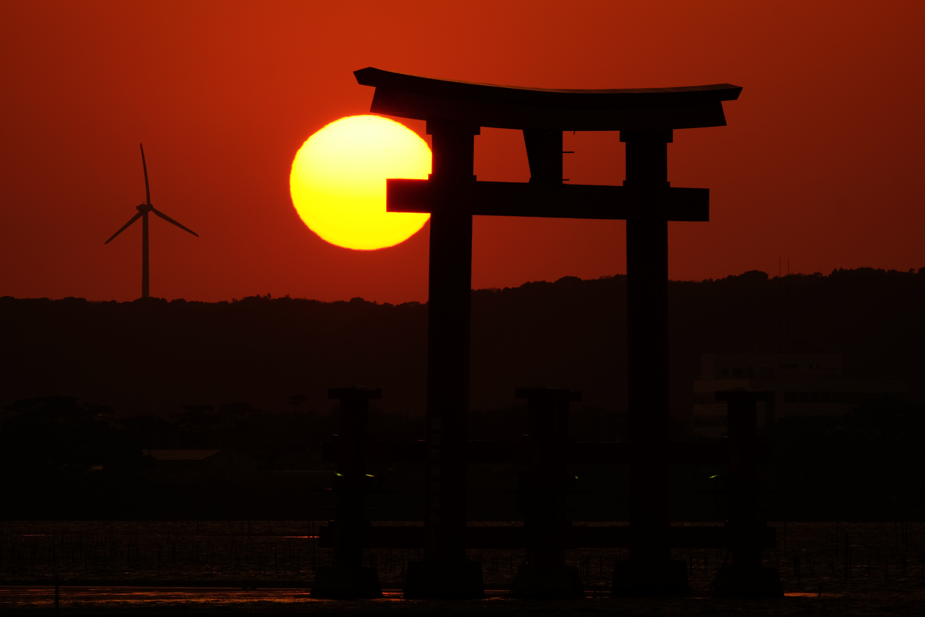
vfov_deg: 2.3
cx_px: 462
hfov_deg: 3.4
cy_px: 308
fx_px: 15415
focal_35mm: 600
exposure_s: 1/640
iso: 200
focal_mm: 400
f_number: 8
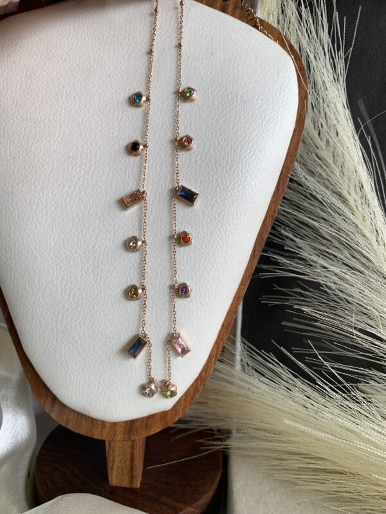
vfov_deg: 67.3
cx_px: 193
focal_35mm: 26
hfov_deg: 53.1
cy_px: 257
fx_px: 387
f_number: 1.8
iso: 32
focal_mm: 4.25
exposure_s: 1/100
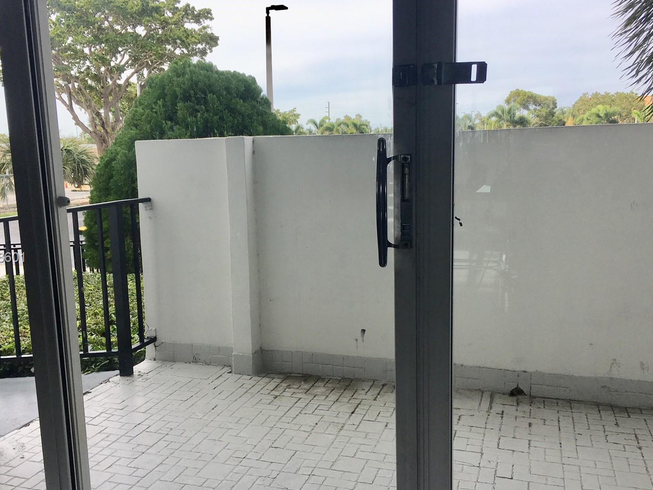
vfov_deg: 42.9
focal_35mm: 33
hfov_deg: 55.3
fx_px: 623
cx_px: 327
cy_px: 258
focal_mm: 4.15
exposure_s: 1/793
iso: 25
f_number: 2.2
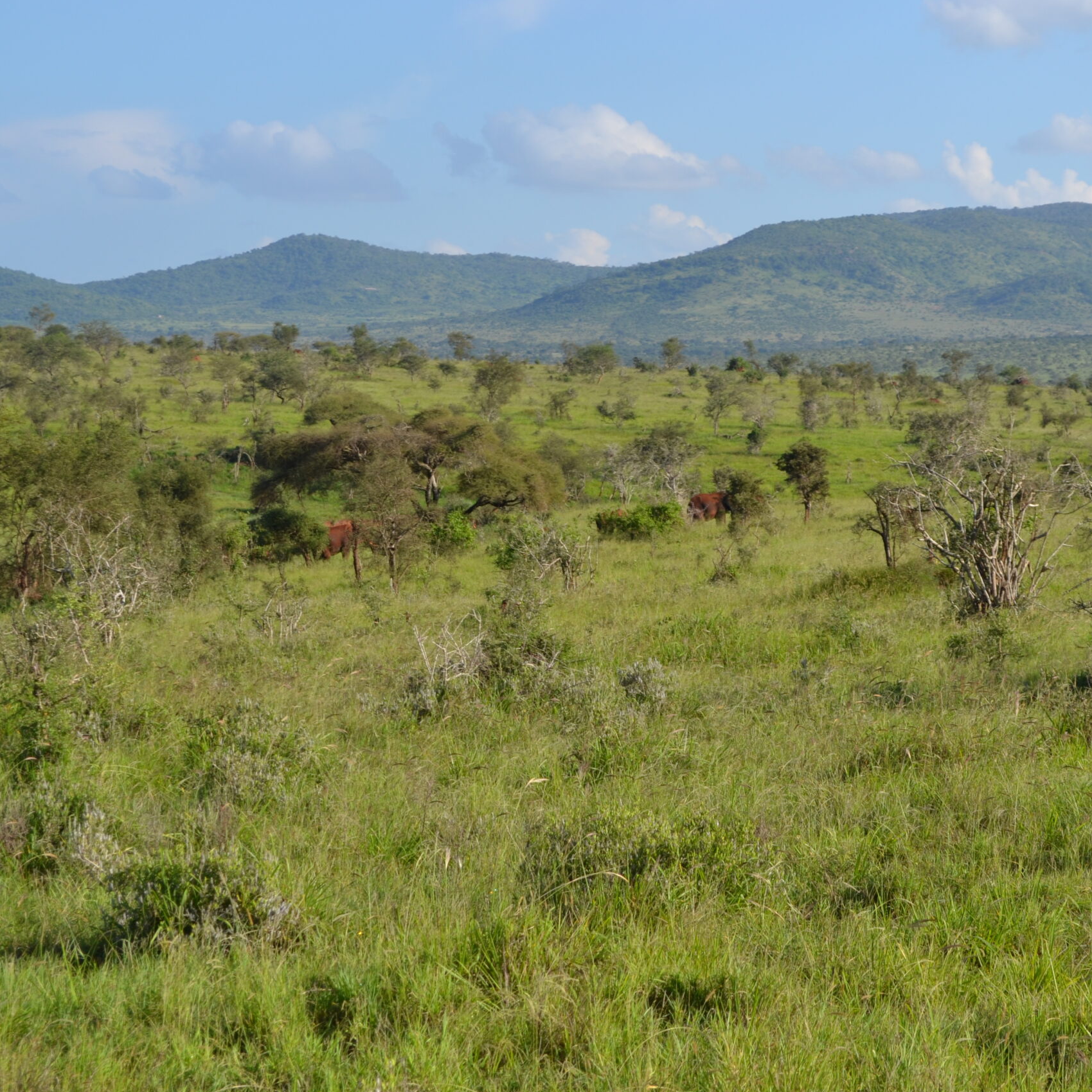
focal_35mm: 106
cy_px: 547
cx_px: 596
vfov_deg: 16.5
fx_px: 3770
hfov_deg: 16.5
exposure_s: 1/200
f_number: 7.1
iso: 100
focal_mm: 55
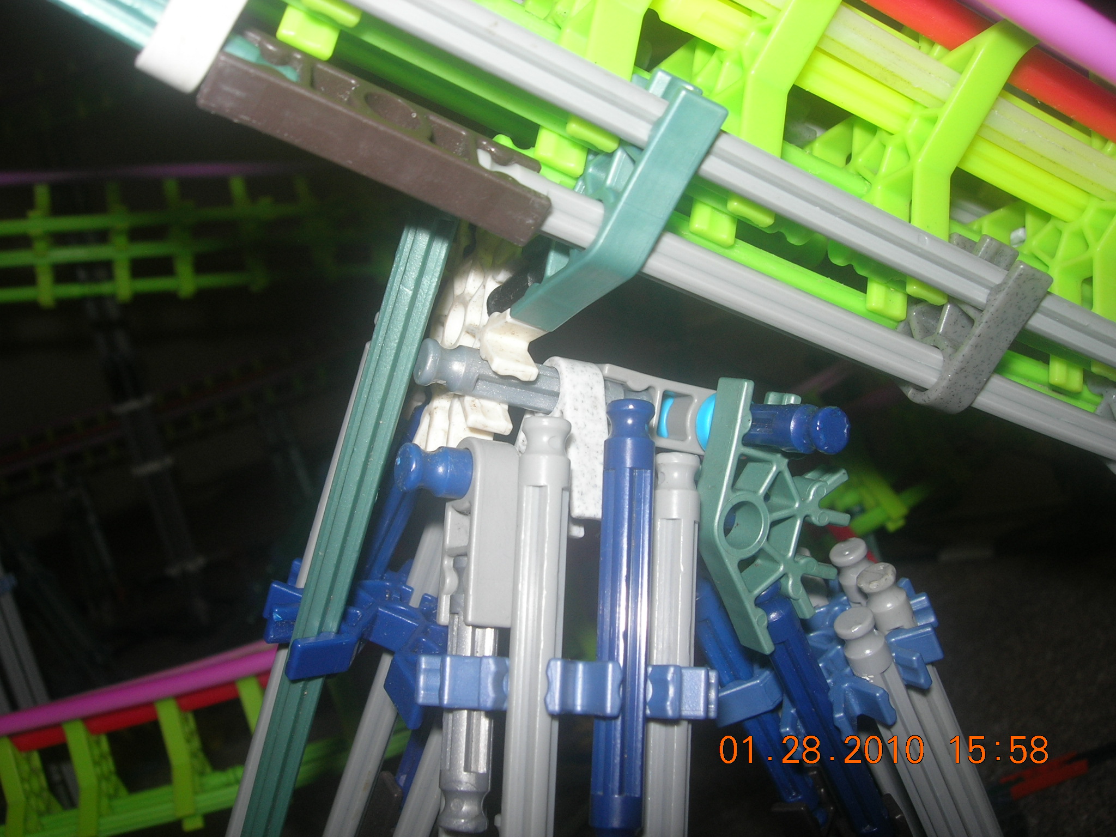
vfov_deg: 37.7
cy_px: 418
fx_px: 1225
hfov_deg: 49.0
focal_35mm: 38
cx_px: 558
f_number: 4.8
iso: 64
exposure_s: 1/60.1
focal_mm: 7.8
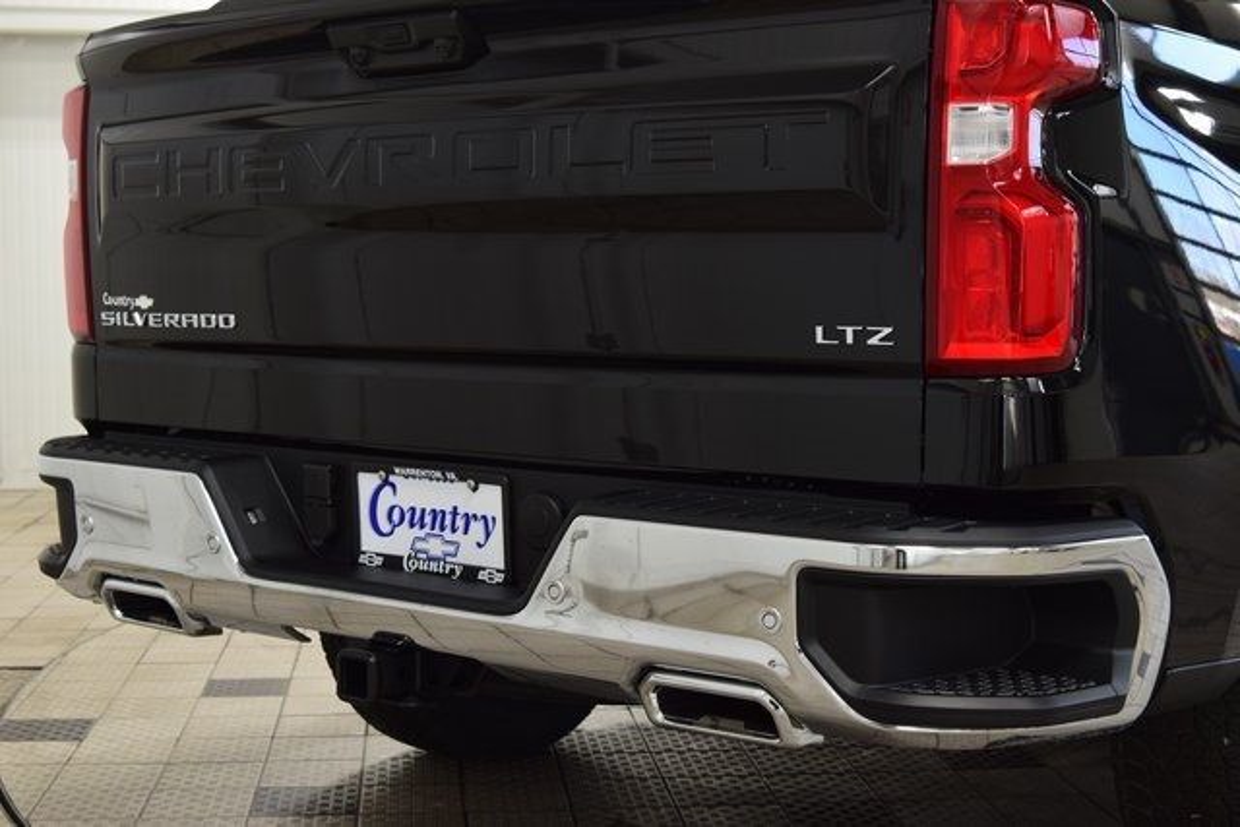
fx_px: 1860
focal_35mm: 54
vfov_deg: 25.1
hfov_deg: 36.9
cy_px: 414
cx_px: 620
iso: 500
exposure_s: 1/15
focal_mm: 36
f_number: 6.3
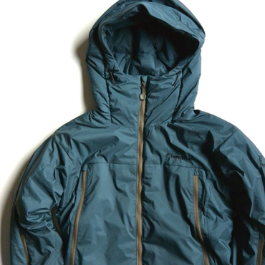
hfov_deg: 41.8
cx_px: 143
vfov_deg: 41.4
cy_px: 175
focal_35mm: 40
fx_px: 346
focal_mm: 11
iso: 560
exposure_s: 1/125
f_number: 3.5
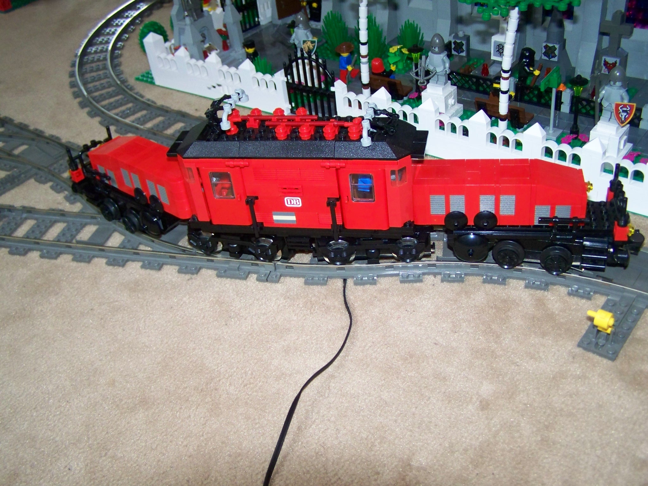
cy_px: 243
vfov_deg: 37.7
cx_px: 324
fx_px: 711
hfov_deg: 49.0
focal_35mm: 38
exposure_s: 1/30
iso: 200
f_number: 2.8
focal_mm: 6.3
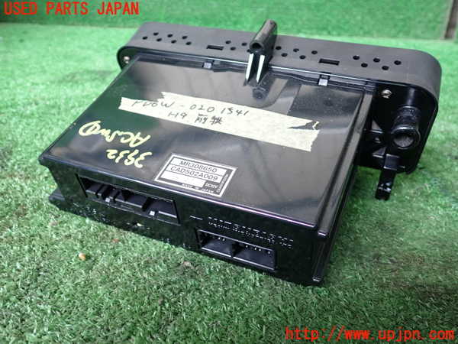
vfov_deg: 46.8
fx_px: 397
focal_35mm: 30
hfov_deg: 60.0
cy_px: 172
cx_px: 229
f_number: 2.3
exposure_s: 1/30
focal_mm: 5.4
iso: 200
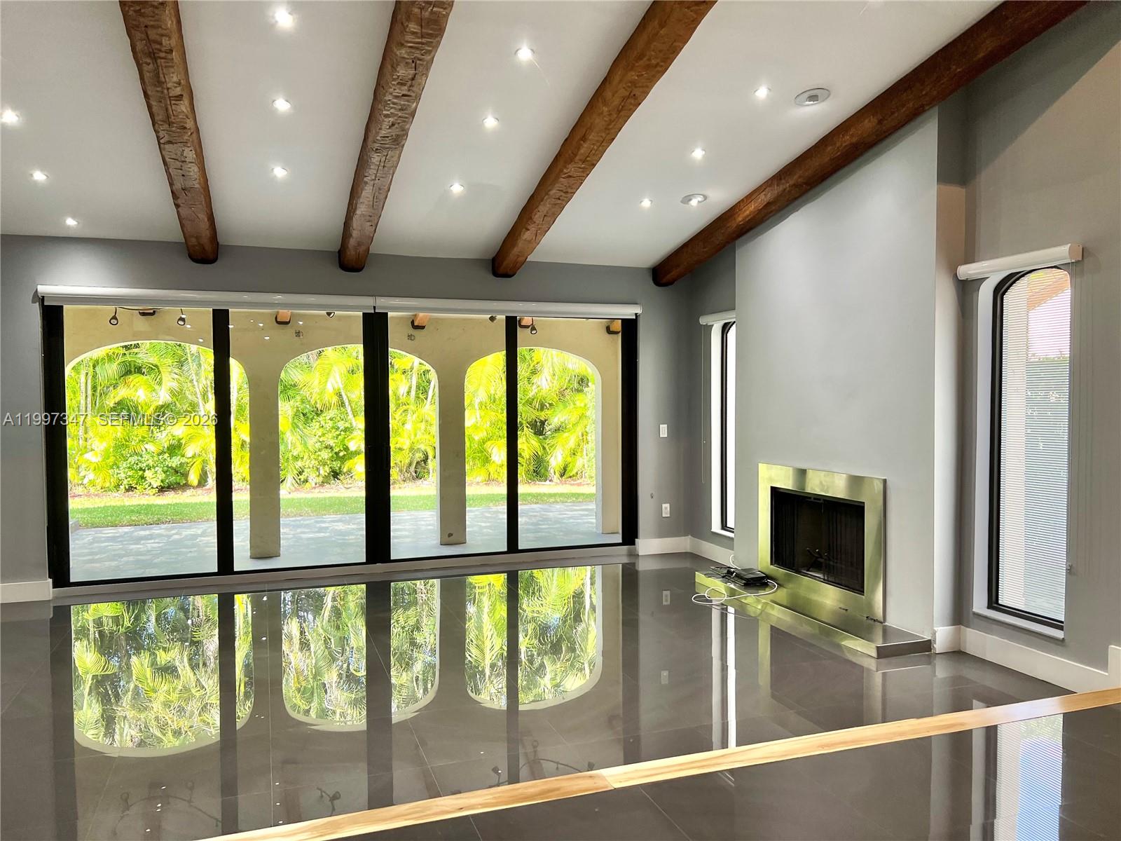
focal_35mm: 26
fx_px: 842
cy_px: 420
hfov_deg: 67.3
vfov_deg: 53.1
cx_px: 560
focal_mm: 5.7
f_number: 1.5
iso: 64
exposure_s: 1/120
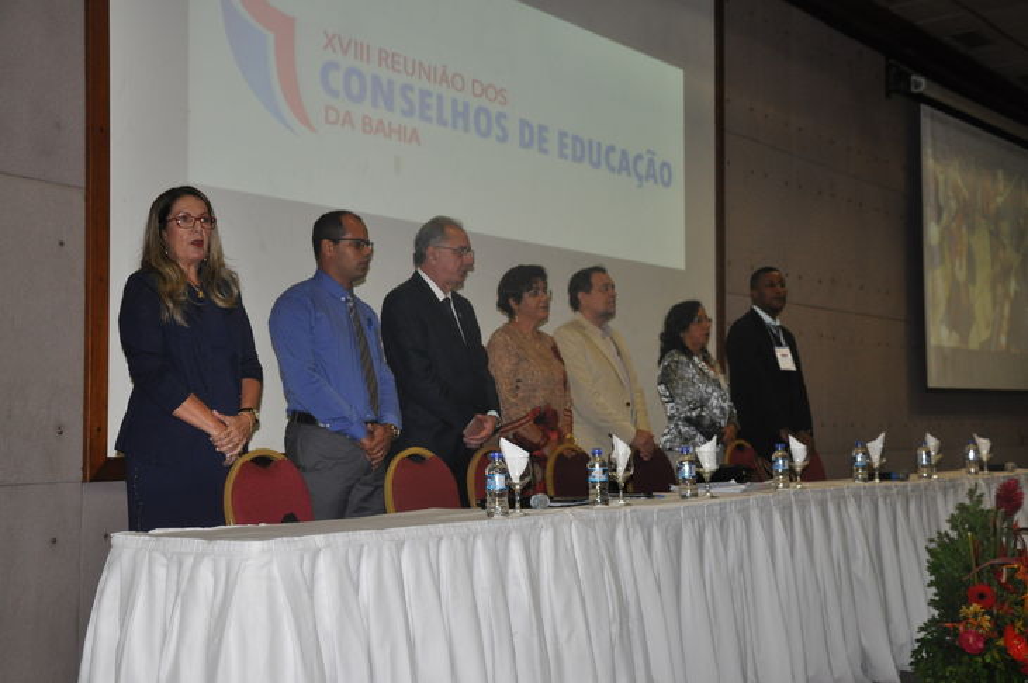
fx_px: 1455
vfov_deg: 26.4
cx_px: 514
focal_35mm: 51
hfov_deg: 38.9
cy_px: 342
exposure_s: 1/60
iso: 800
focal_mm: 34
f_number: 4.2
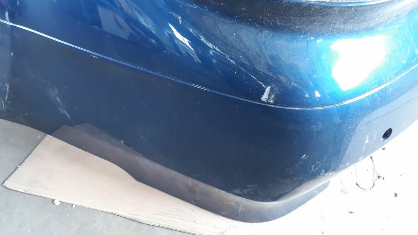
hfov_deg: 57.9
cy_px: 83
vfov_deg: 34.4
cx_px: 191
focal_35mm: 34
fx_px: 377
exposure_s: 1/20
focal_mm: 3.6
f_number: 1.9
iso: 160
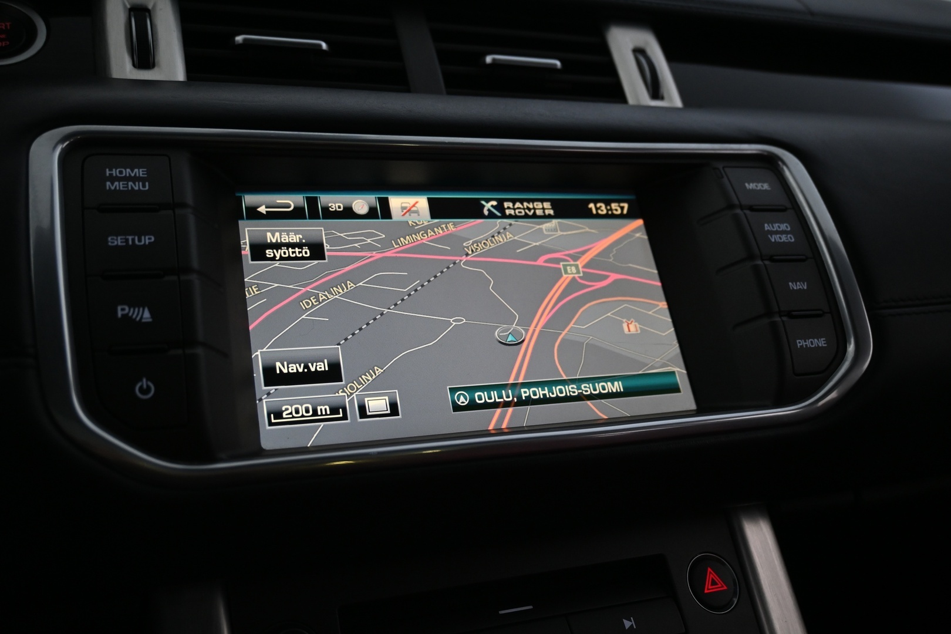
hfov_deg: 57.2
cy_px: 317
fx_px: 872
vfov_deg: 40.0
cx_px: 476
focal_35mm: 33
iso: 1000
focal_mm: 22
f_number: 4
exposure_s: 1/40
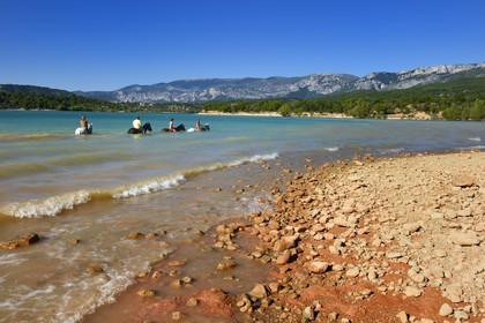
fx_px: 431
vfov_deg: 41.1
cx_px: 242
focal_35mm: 32
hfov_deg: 58.7
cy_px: 162
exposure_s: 1/320
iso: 200
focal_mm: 32
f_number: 13
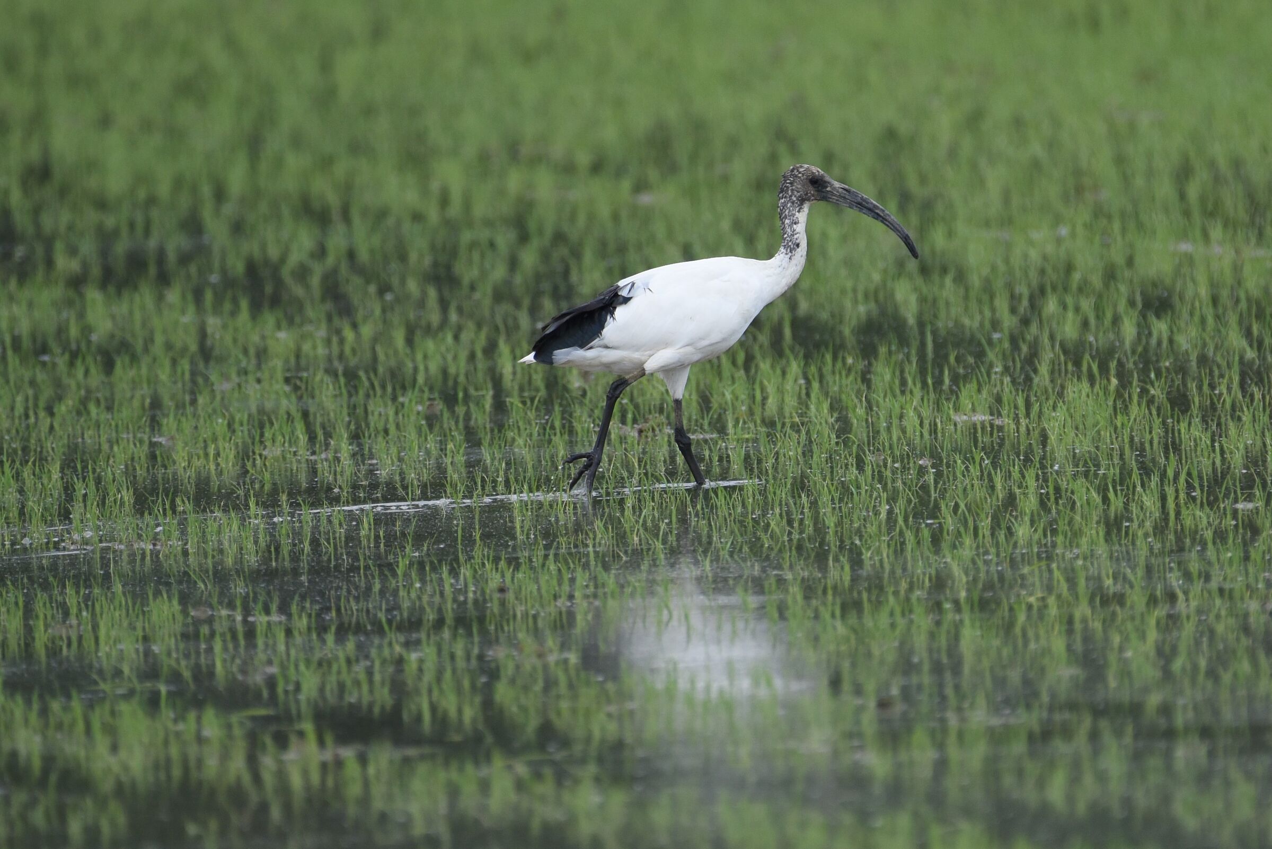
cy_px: 424
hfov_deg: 3.4
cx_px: 636
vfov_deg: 2.3
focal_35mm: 600
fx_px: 21206
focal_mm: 600
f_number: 6.3
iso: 800
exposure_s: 1/2000
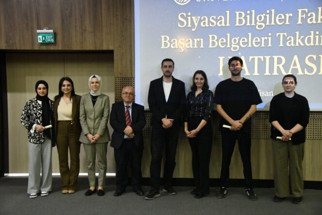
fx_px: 429
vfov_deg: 28.1
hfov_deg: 41.1
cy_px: 108
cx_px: 161
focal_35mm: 48
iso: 12800
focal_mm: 48
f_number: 5.6
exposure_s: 1/125
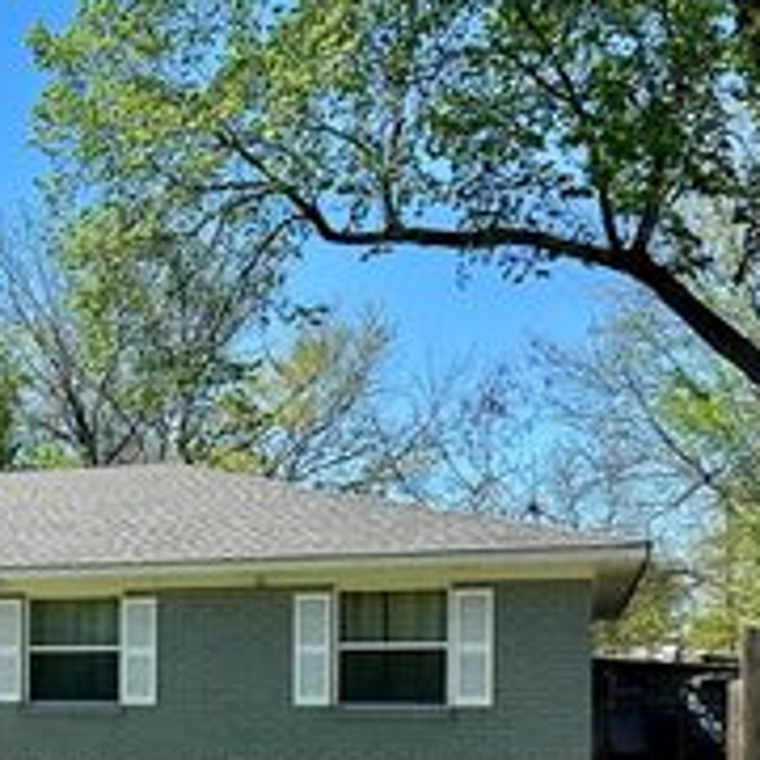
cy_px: 695
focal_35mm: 64
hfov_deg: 24.4
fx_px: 1590
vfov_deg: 26.0
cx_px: -152
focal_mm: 5.7
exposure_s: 1/3257
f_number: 1.5
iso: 50
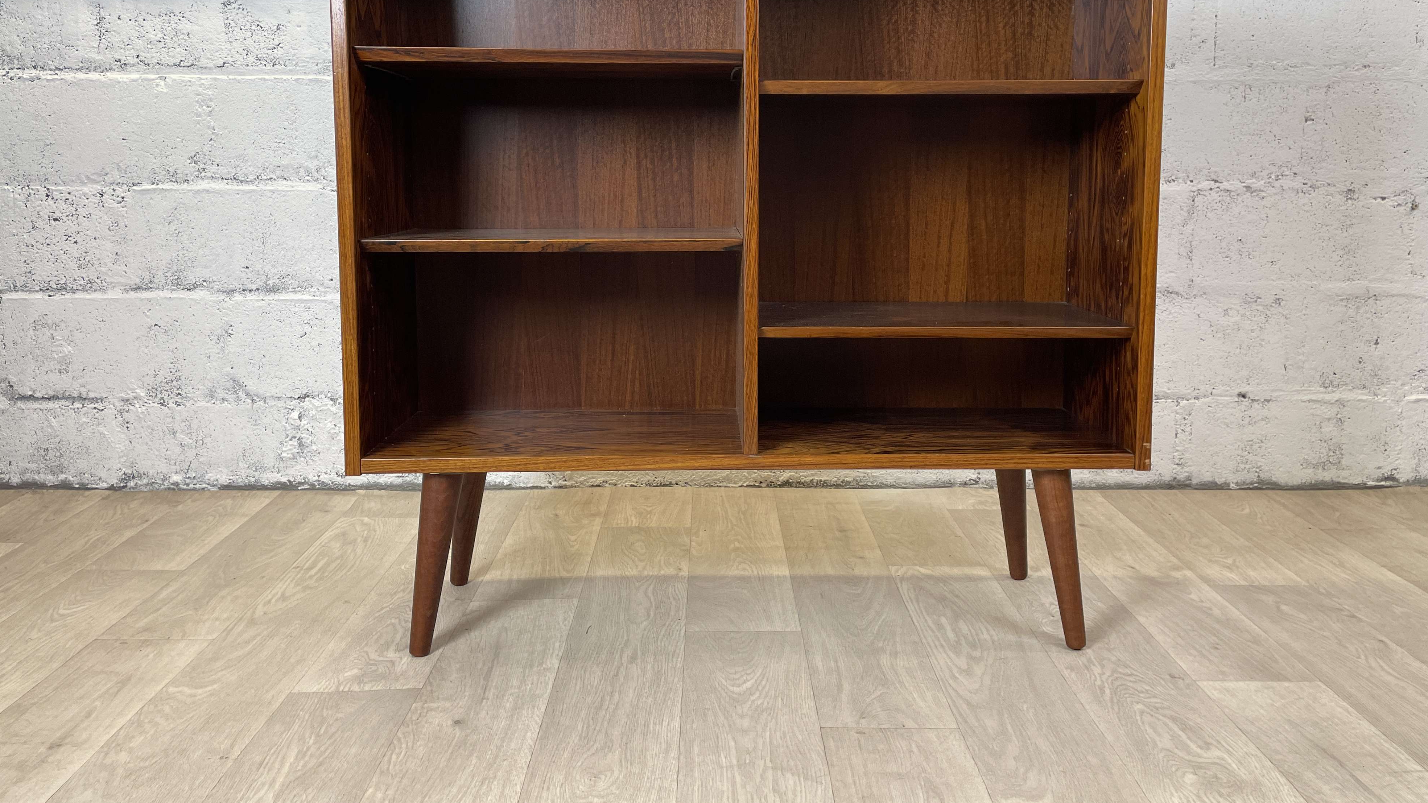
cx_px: 724
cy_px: 260
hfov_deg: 66.1
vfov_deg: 39.6
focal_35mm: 29
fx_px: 1098
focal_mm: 4.2
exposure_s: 1/100
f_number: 1.6
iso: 80
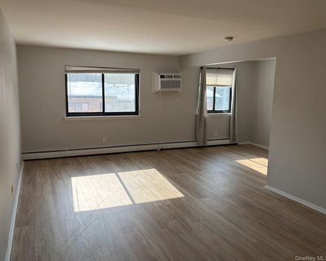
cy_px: 128
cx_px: 151
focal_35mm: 28
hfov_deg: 62.1
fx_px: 270
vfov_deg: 51.6
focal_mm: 5.96
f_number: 1.6
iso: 50
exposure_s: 1/716
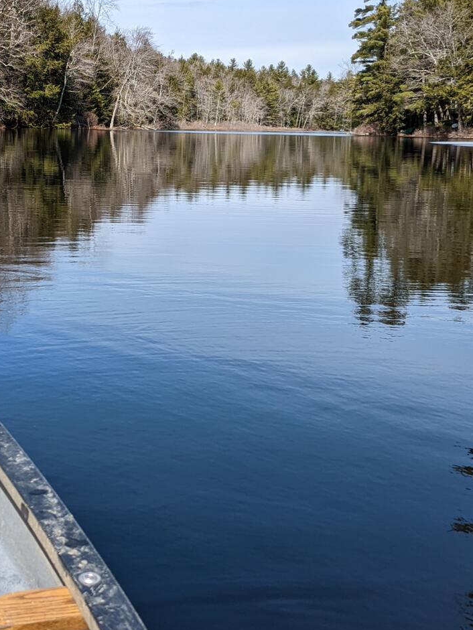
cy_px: 210
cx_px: 141
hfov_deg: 28.3
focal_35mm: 51
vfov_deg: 37.1
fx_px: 929
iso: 45
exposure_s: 1/1919
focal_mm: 6.81
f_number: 1.85
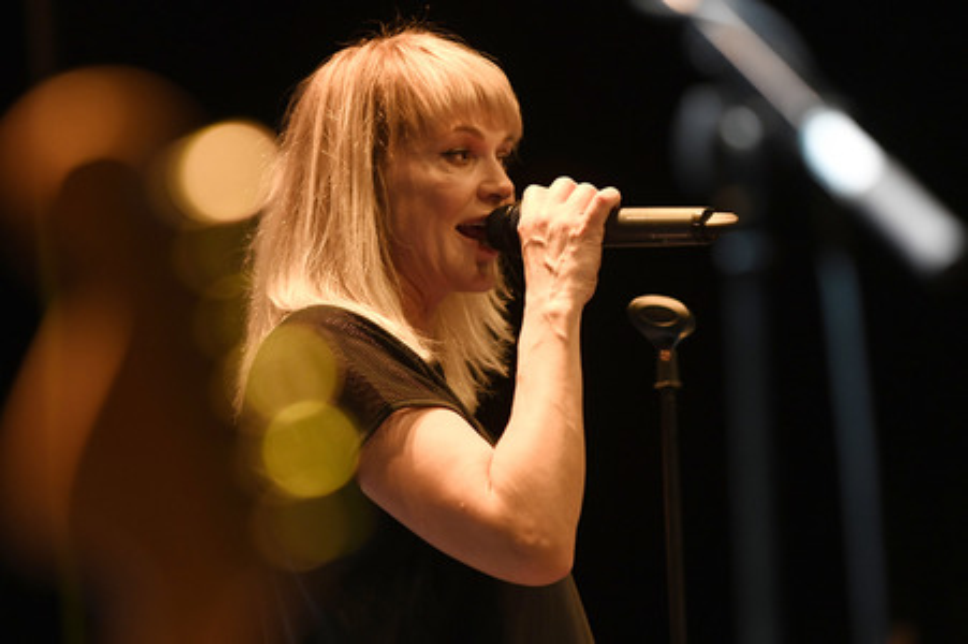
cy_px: 322
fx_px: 4433
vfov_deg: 8.3
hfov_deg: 12.5
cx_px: 484
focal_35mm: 165
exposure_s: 1/200
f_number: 2.8
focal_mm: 165
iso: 2500
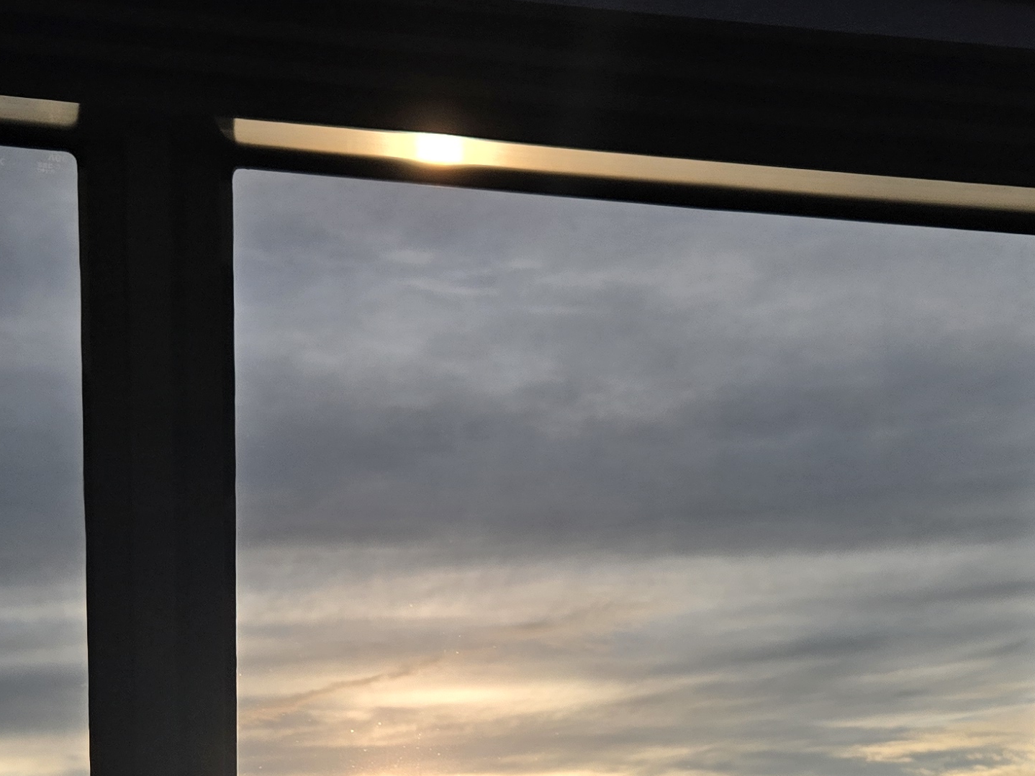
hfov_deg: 30.3
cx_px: 523
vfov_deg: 22.1
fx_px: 1913
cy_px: 779
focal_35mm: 64
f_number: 1.8
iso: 25
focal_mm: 5.4
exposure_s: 1/9322
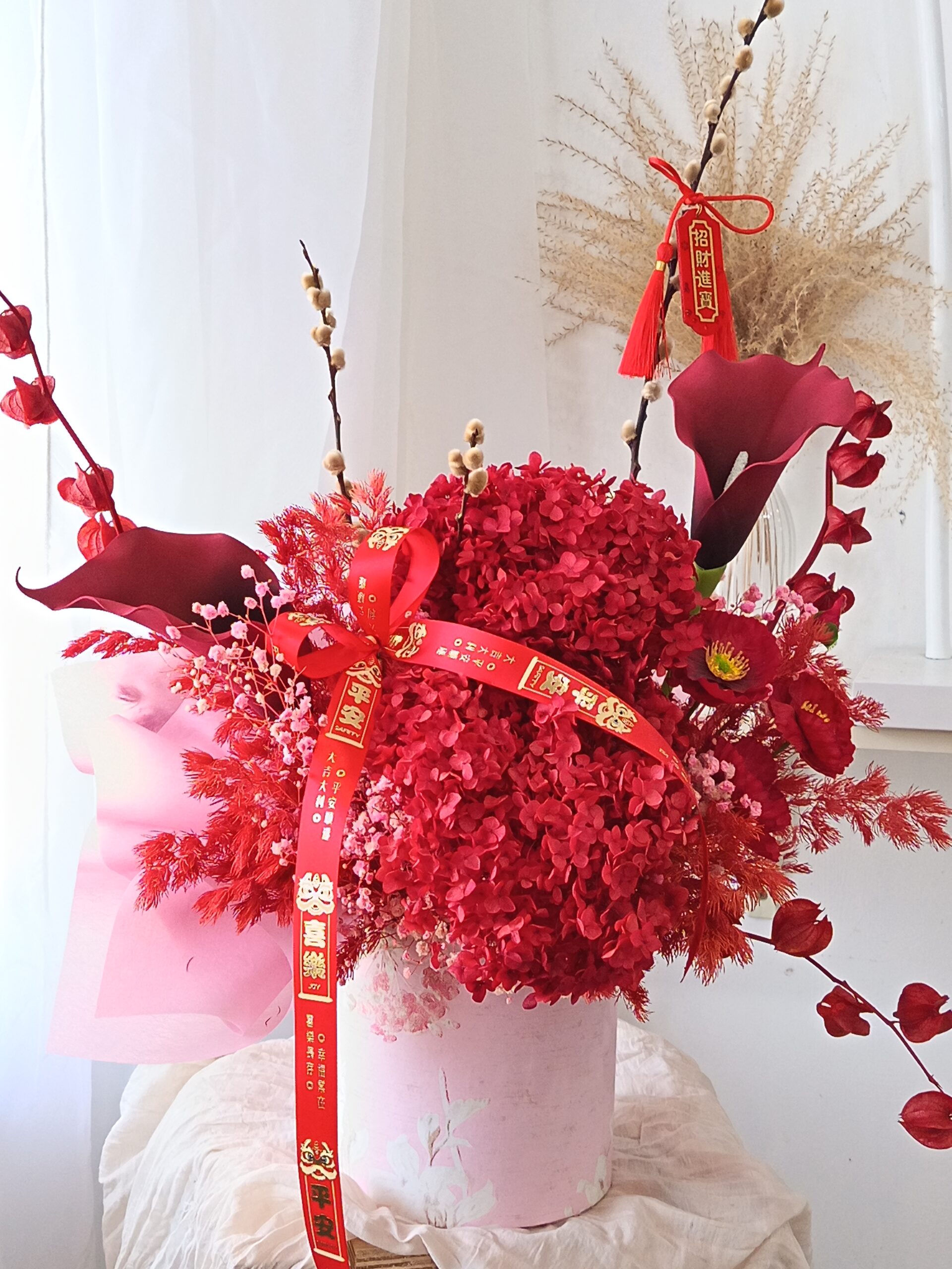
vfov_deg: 39.7
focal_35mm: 48
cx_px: 476
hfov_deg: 30.3
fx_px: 1760
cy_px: 634
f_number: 3.5
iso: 738
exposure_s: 1/50
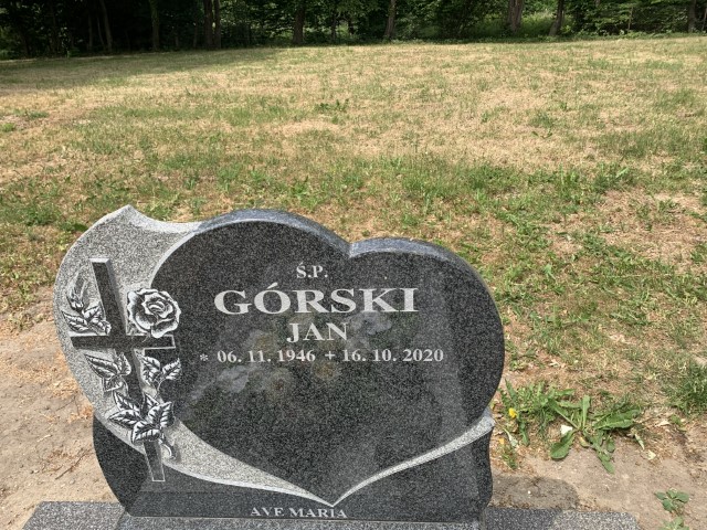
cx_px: 354
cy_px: 265
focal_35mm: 26
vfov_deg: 53.1
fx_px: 531
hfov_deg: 67.3
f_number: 1.8
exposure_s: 1/1088
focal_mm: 4.25
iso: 25
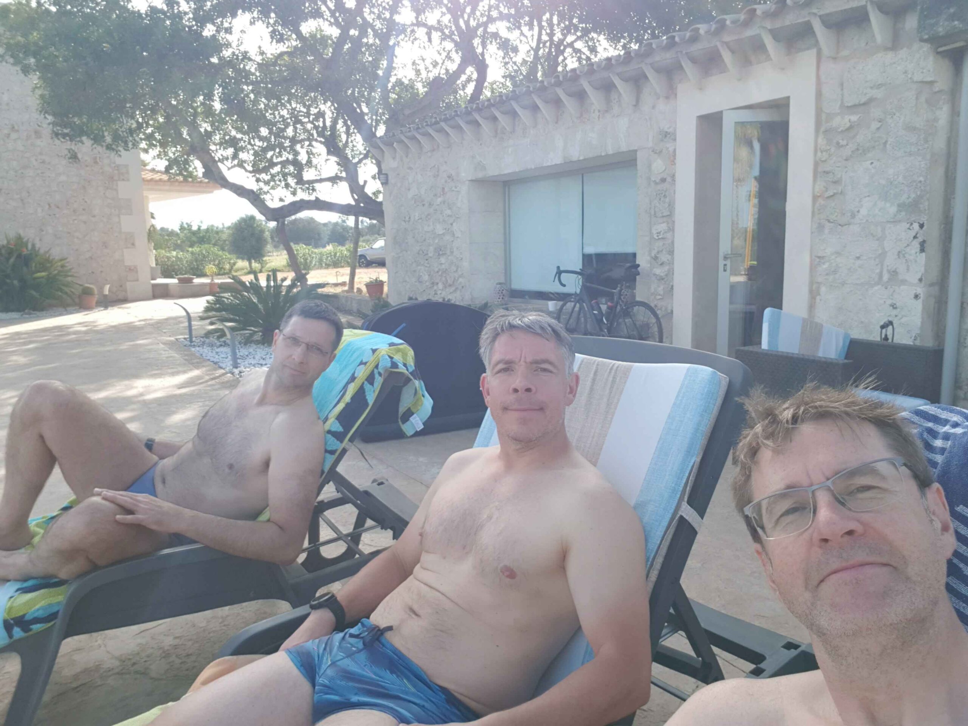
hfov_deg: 69.4
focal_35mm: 25
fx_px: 699
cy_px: 363
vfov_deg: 54.9
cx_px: 484
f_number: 1.7
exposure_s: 1/600
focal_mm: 2.95
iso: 40
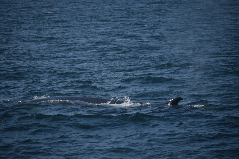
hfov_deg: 10.5
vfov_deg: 7.0
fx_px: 1294
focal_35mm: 195
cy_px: 80
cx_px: 120
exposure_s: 1/4000
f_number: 5
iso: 200
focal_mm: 130
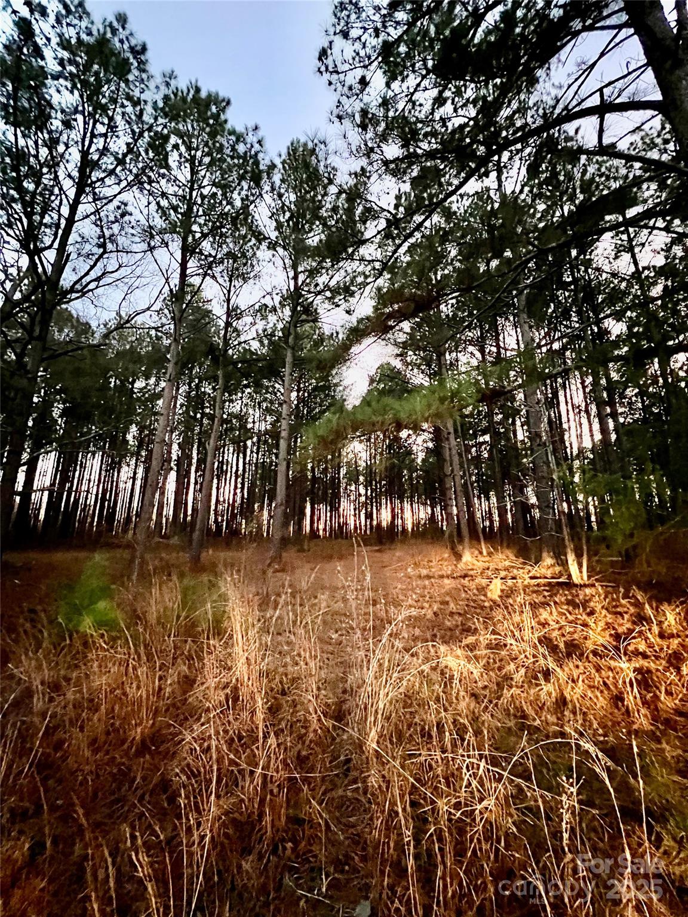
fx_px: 345
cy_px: 458
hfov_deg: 89.9
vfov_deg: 106.2
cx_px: 344
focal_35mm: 13
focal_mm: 1.57
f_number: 1.8
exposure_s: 1/31
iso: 1250
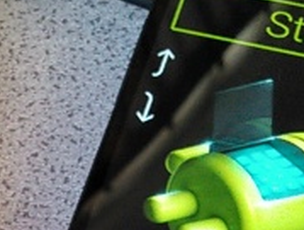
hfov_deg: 18.2
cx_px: 65
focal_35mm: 107
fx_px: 942
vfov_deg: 13.5
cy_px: 285
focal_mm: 4
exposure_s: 1/13.4
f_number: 2.4
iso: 800
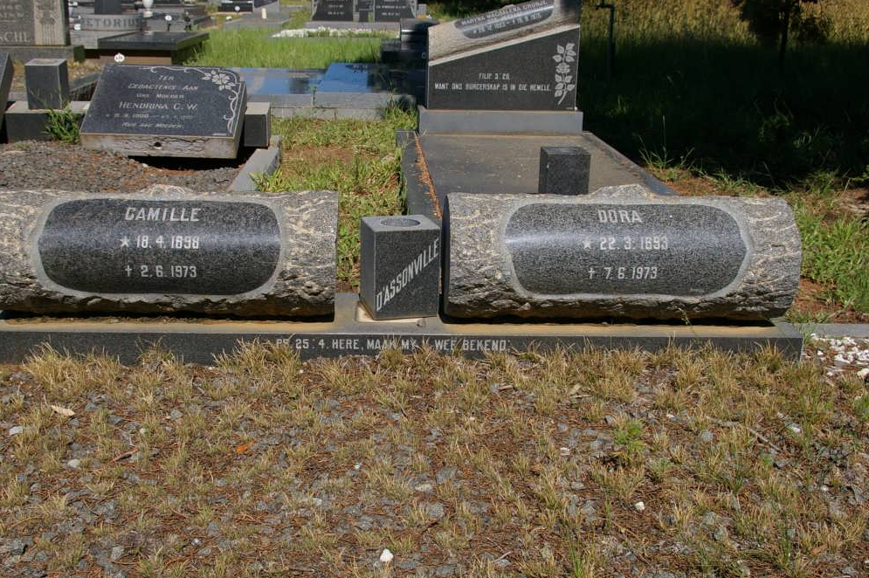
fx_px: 1004
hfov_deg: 46.7
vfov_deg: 32.1
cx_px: 387
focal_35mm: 42
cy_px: 275
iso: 200
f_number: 8
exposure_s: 1/500
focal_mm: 23
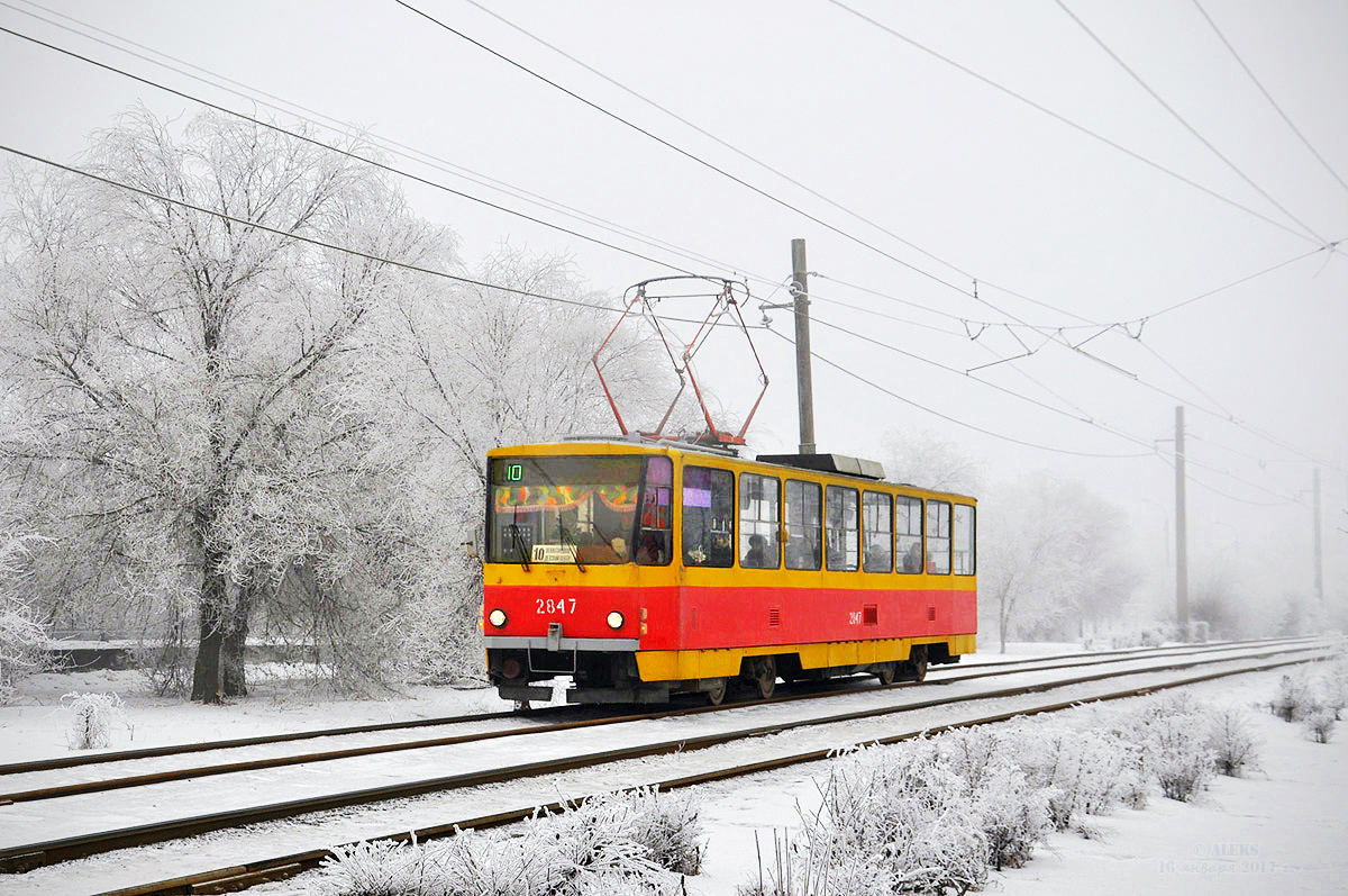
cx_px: 674
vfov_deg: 26.4
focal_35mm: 51
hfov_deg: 38.9
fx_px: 1907
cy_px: 448
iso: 200
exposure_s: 1/400
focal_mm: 34
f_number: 7.1
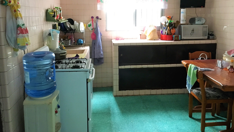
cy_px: 45
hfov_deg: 61.0
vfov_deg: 36.4
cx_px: 118
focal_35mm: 32
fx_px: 199
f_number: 2.2
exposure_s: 1/15
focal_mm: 4.15
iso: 320
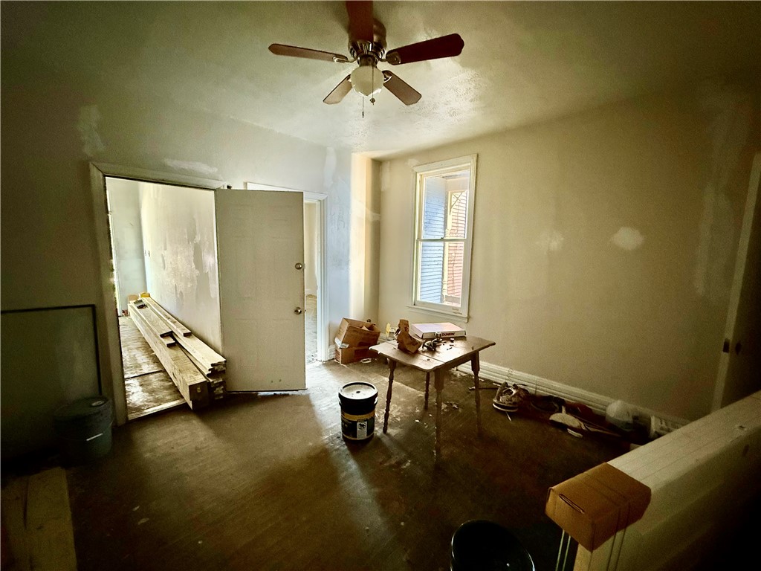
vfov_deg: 85.7
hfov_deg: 102.1
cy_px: 286
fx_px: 308
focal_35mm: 14
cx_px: 380
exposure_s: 1/60
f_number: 2.2
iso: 1000
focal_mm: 2.22
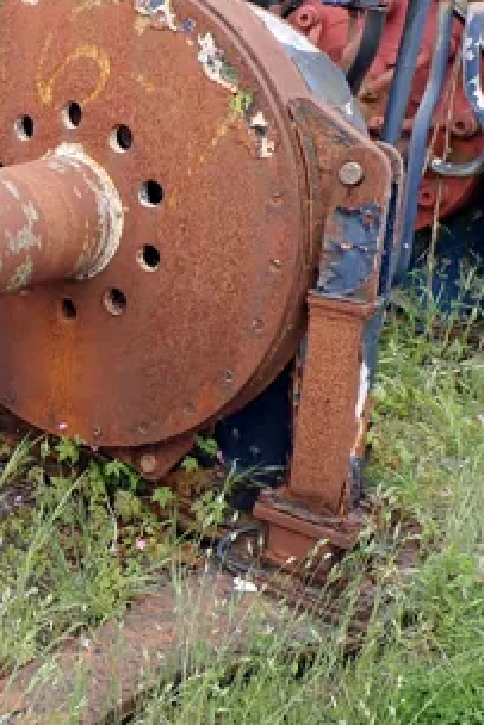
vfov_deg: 37.5
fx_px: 1068
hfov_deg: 22.2
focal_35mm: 53
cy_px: 330
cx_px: -188
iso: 100
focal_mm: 4.5
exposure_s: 1/400
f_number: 2.8
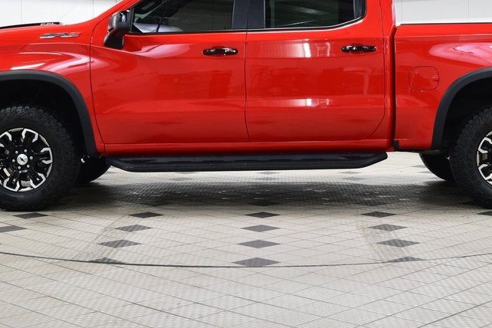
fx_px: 916
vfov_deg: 20.2
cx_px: 288
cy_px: 88
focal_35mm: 67
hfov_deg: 30.0
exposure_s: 1/15
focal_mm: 28
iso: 720
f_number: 6.3
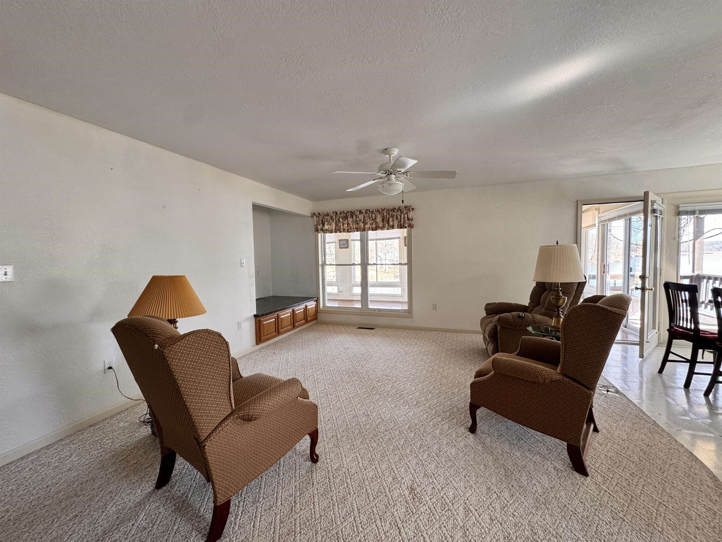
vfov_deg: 85.7
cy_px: 271
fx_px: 292
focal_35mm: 14
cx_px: 361
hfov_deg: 102.1
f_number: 2.2
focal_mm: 2.22
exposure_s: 1/120
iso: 250
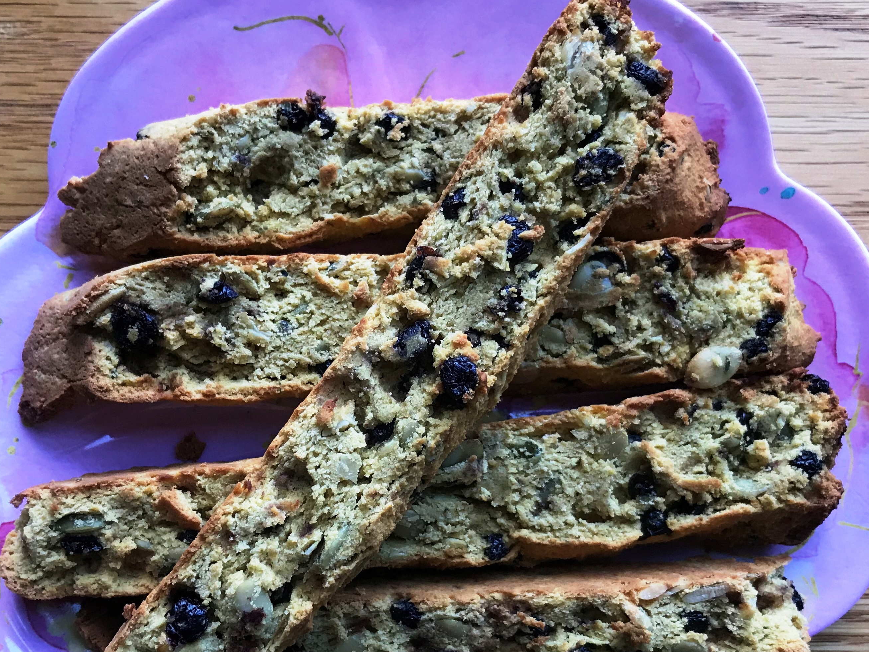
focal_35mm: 43
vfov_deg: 33.4
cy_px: 415
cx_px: 377
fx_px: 1080
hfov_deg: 43.8
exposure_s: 1/30
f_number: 1.8
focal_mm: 3.99
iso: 25
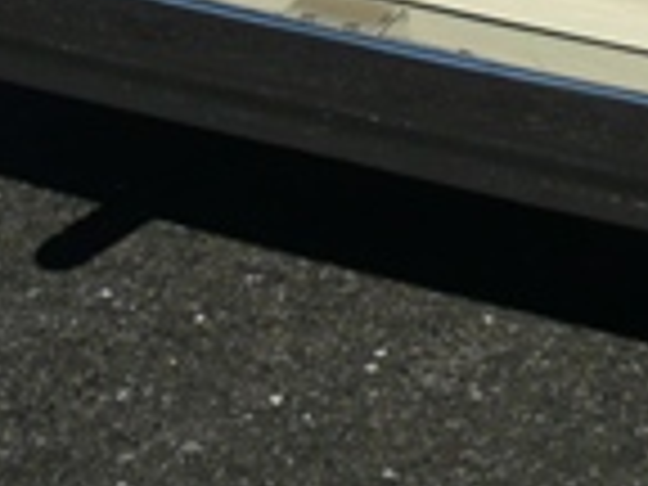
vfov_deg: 7.9
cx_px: 770
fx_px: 3332
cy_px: -508
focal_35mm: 178
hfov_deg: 10.9
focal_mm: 6.5
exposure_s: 1/320
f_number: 9
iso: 100
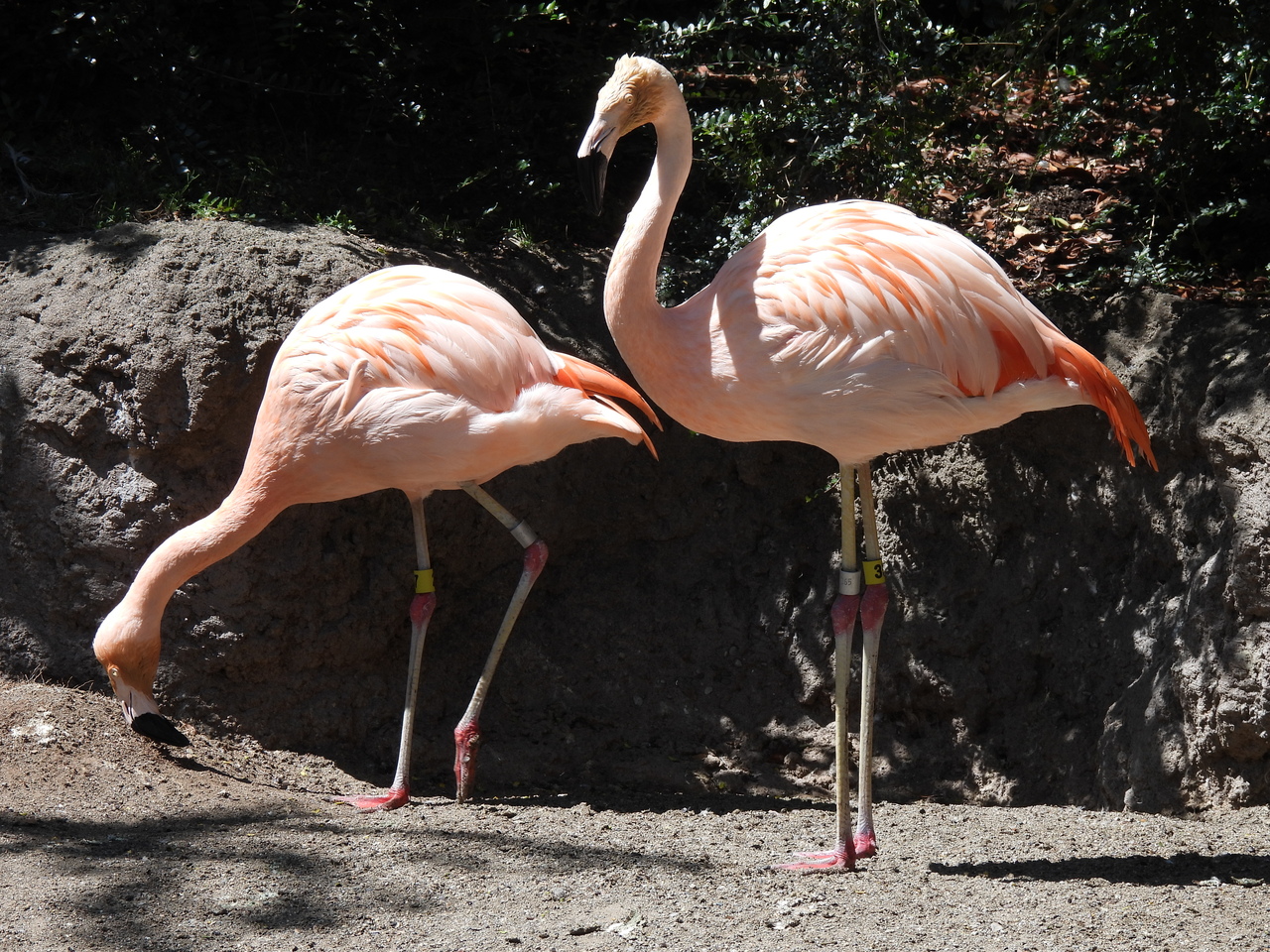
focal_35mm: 300
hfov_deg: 6.6
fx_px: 11006
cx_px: 635
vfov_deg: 5.0
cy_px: 476
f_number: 5
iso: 100
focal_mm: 53.5
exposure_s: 1/400
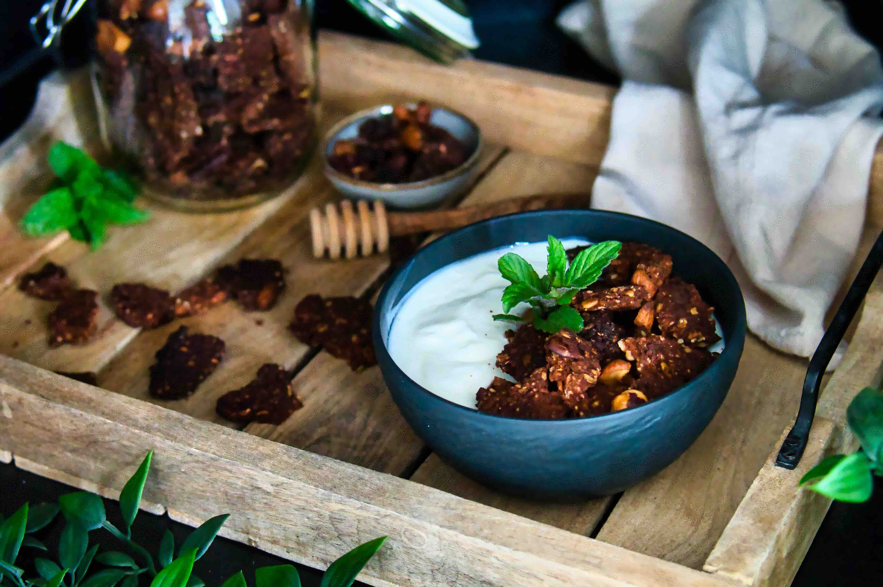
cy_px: 294
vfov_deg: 19.4
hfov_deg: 28.9
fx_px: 1716
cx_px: 442
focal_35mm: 70
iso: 6400
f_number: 3.5
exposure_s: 1/60
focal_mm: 35
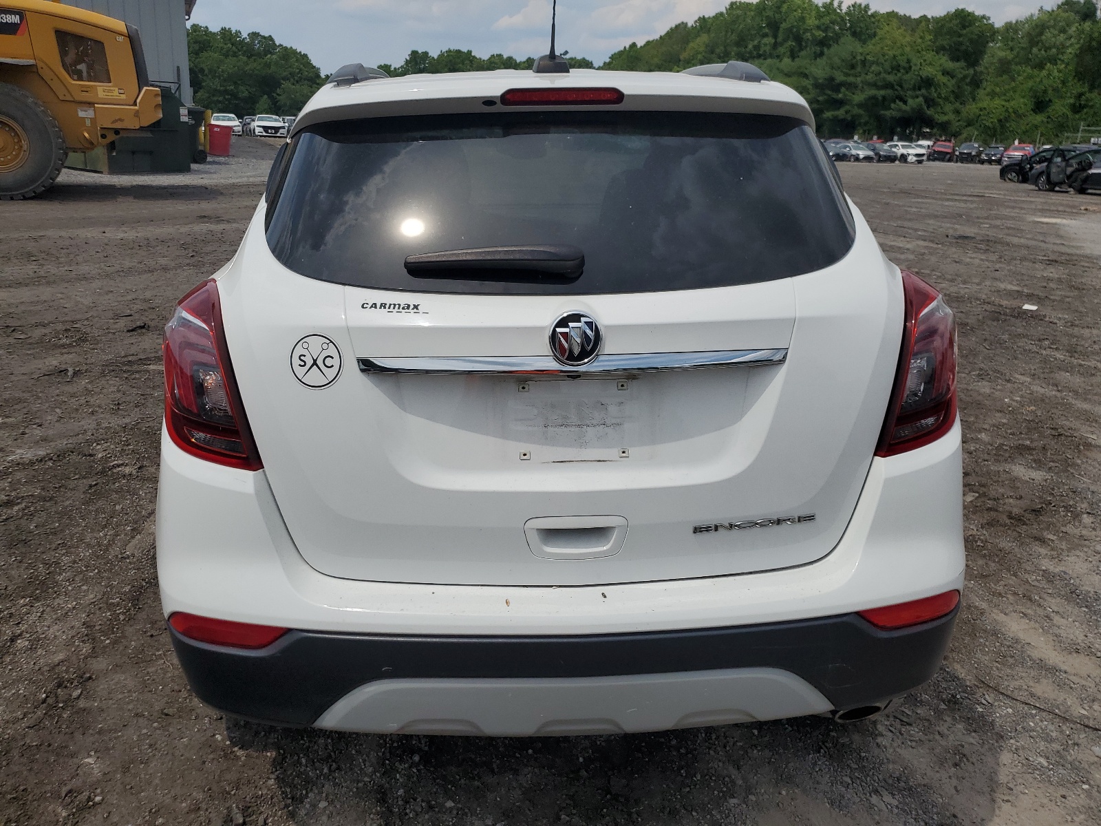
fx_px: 827
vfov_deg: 53.1
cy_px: 413
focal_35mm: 26
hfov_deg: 67.3
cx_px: 550
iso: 50
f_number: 1.5
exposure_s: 1/10000
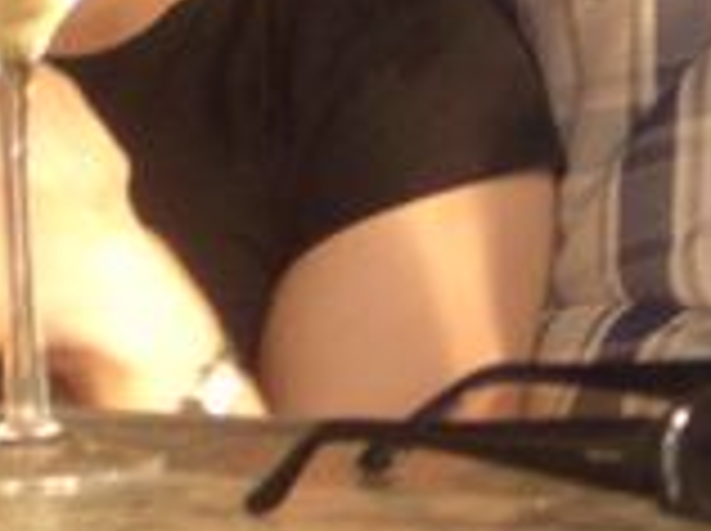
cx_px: 585
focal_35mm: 426
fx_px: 8737
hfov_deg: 4.7
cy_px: -342
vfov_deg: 3.5
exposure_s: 1/60
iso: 100
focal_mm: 17.4
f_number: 4.8
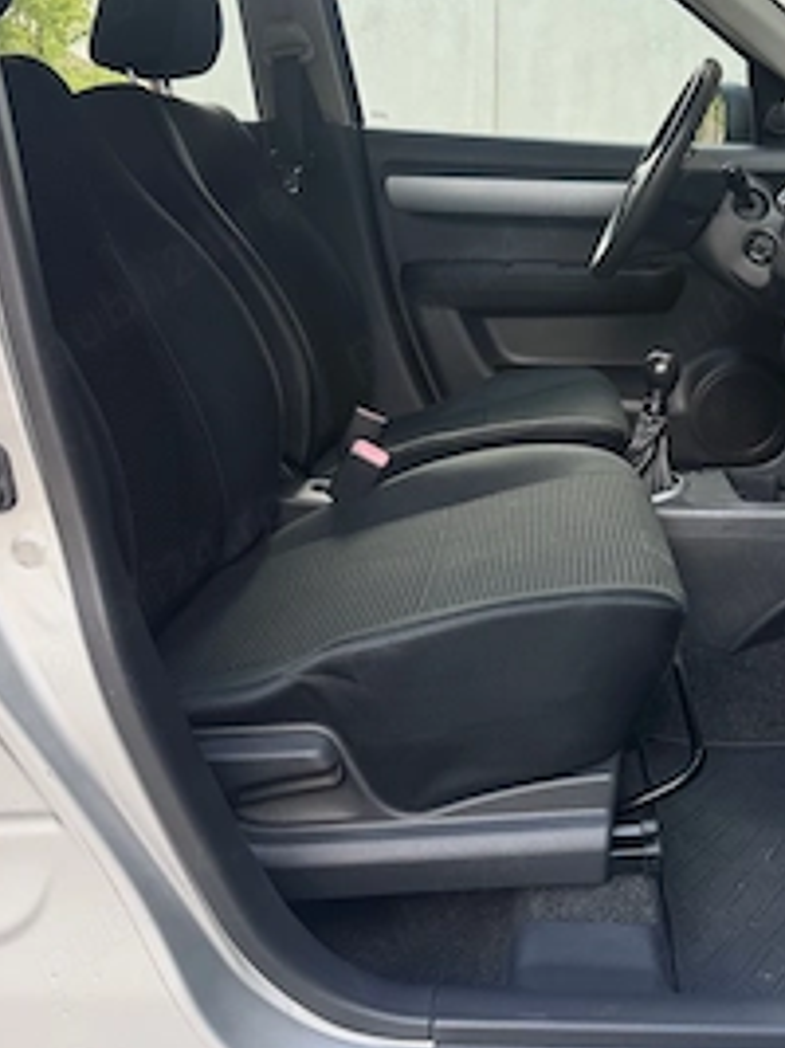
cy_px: 326
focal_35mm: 36
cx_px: 546
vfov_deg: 50.2
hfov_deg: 39.0
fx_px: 1089
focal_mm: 6.76
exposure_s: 1/124
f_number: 1.78
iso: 80
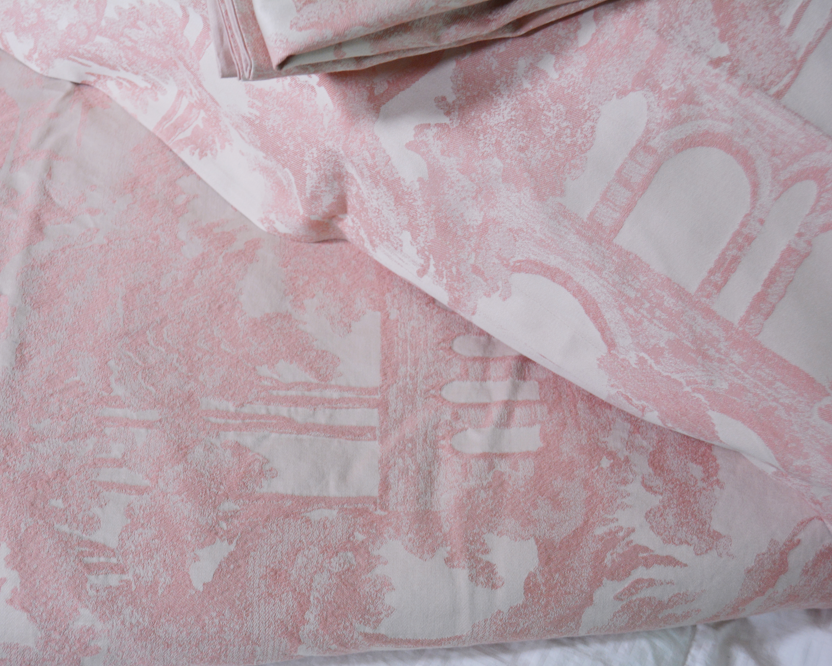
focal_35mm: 44
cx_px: 334
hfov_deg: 41.8
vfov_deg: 34.2
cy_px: 333
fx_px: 1083
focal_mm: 26
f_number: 5.6
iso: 400
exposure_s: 1/125
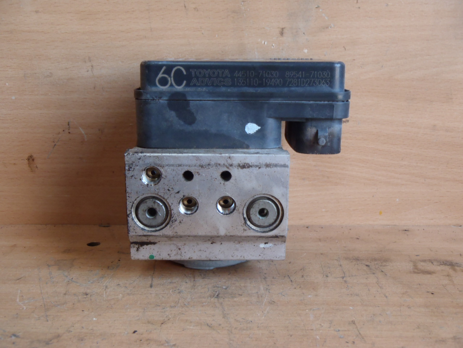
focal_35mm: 38
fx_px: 508
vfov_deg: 37.7
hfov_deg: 49.0
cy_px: 174
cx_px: 232
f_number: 4.6
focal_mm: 6.83
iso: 200
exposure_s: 1/25
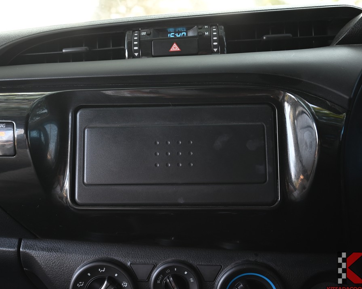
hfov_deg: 47.8
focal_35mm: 38
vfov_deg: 39.1
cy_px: 147
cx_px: 158
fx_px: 407
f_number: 6.3
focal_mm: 33
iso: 800
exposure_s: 1/30
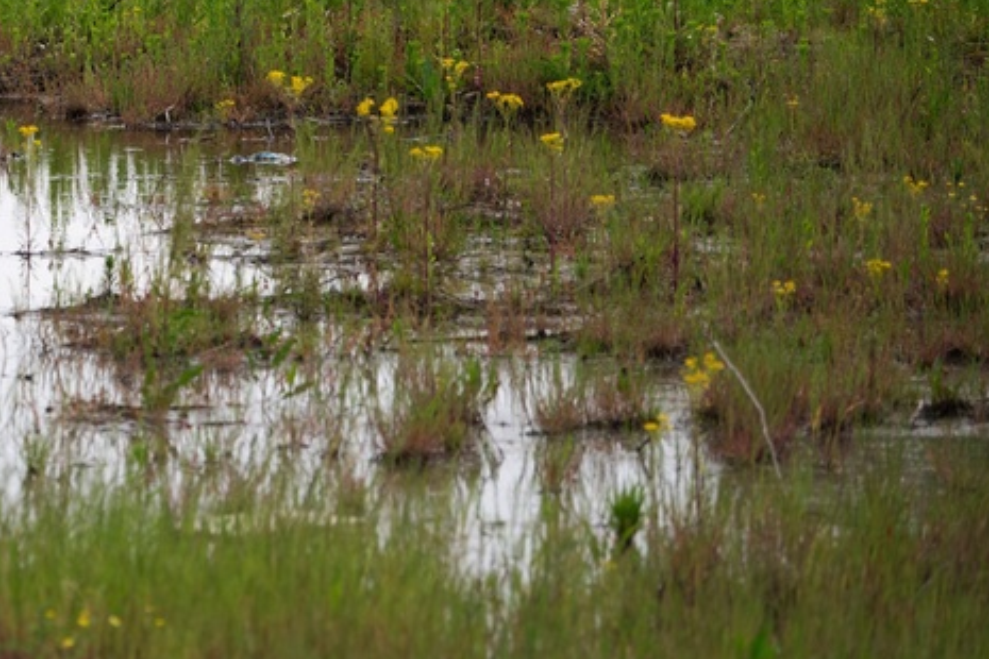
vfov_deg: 4.8
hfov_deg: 7.2
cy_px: -5
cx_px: -2
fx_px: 7856
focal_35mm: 286
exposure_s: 1/8000
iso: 400
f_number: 3.2
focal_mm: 130
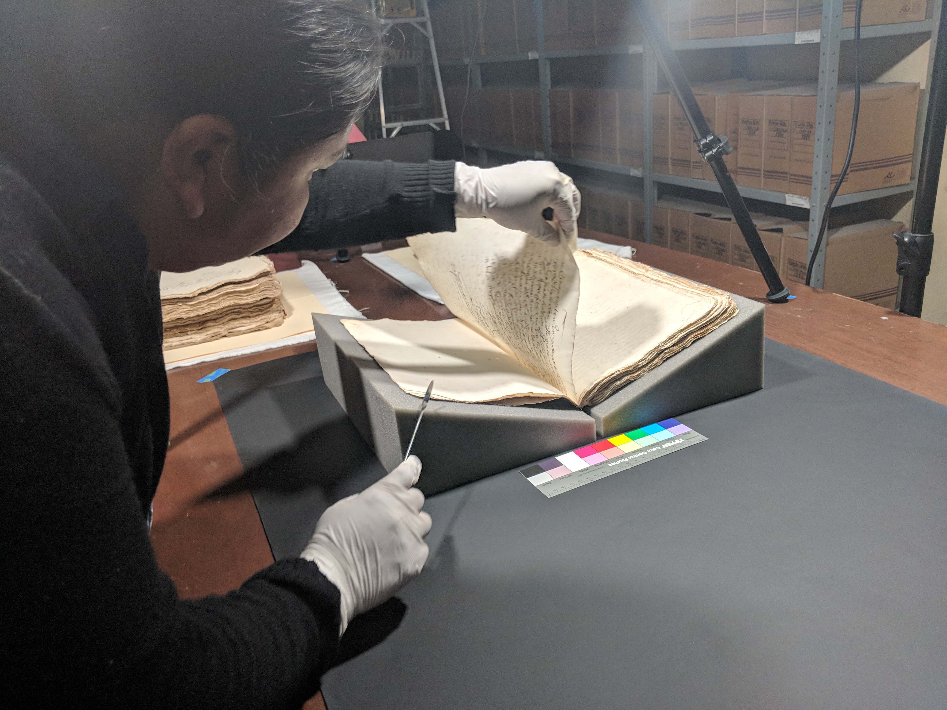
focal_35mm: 27
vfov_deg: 51.4
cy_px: 355
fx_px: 739
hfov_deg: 65.3
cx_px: 474
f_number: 1.8
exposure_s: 1/120
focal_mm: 4.44
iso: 91
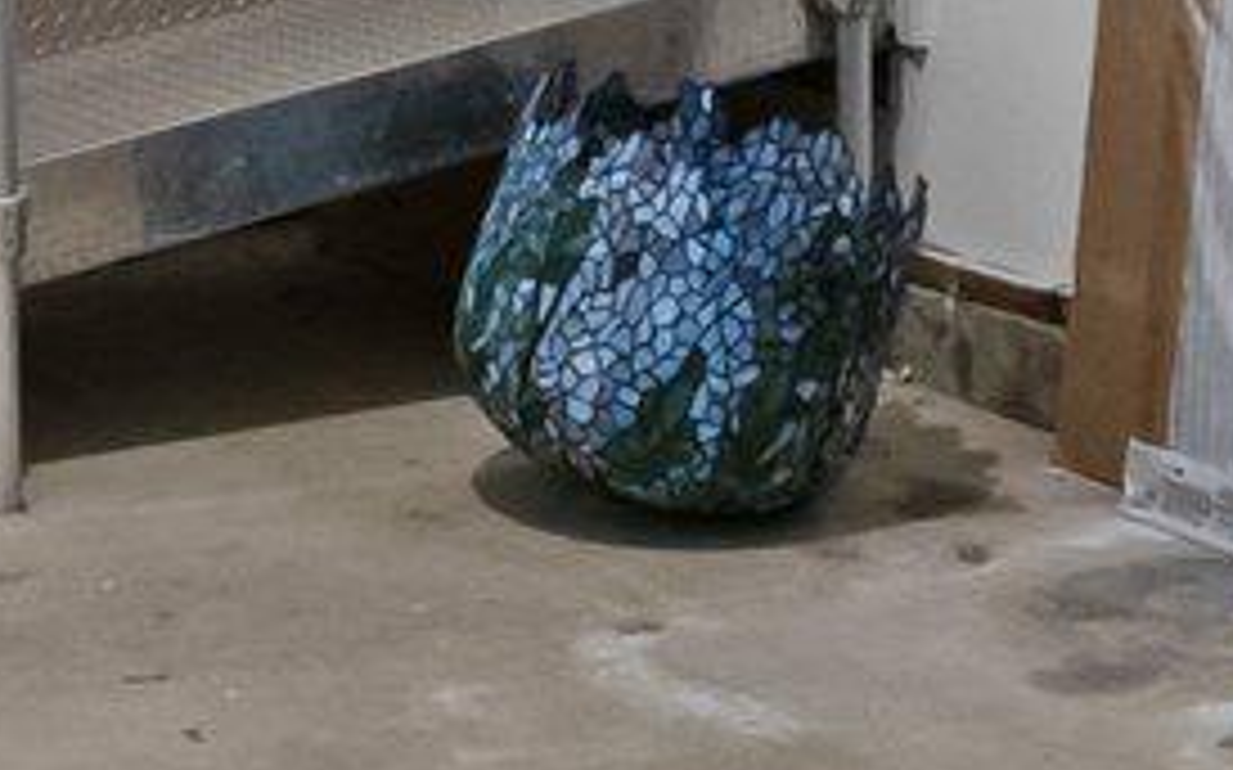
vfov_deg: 10.2
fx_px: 4098
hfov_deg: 17.1
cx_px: 792
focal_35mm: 122
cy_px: -534
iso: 2000
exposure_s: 1/8
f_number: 8
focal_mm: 16
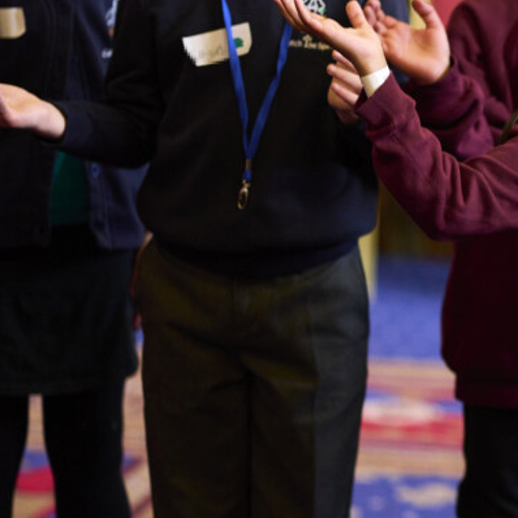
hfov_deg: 7.5
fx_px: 3877
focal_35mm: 229
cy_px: 209
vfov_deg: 7.6
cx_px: 771
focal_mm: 85
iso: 1250
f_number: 1.4
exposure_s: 1/400
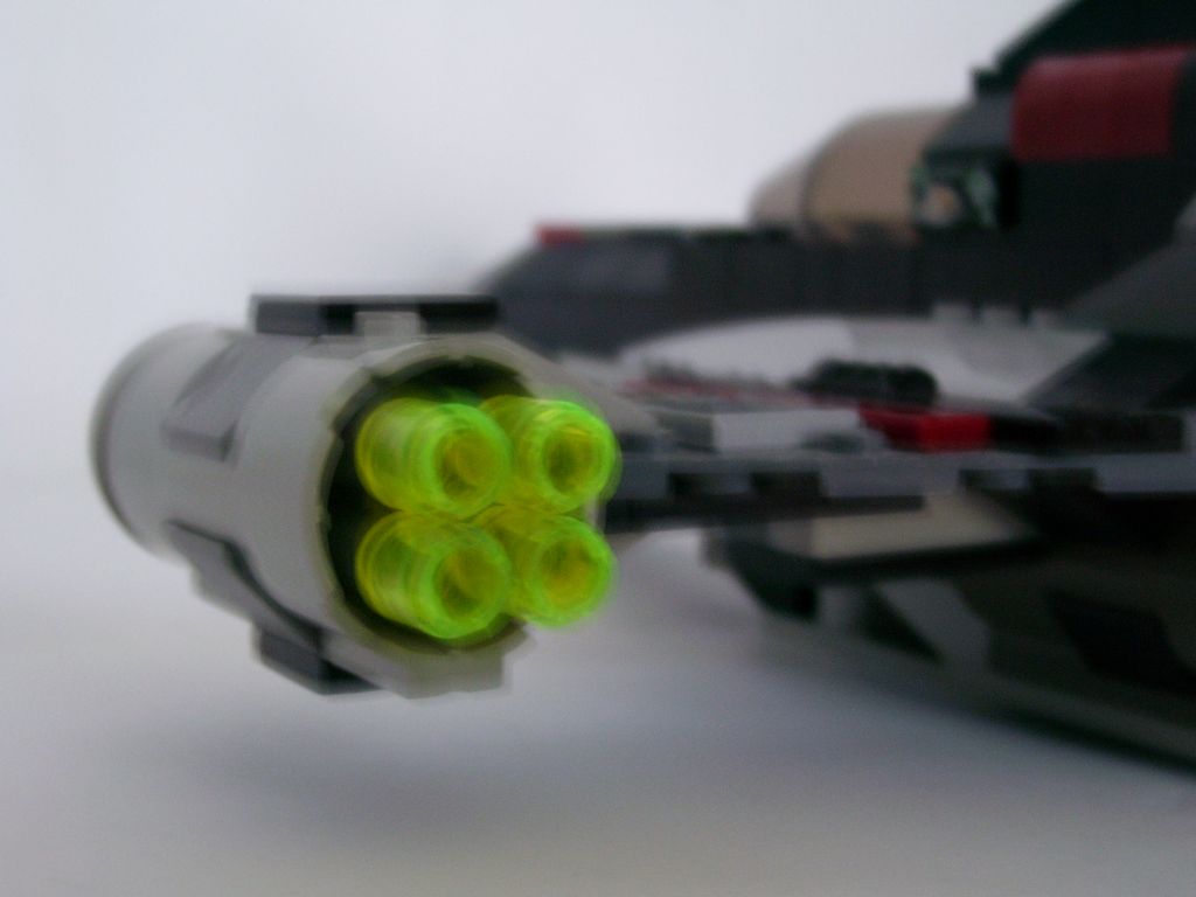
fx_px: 1831
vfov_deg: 27.5
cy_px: 448
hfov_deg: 36.2
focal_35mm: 53
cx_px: 598
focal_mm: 8.6
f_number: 3.4
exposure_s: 1/8
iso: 160
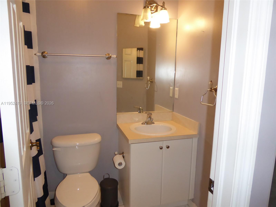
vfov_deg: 54.9
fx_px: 199
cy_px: 104
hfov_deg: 69.4
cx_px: 138
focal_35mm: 25
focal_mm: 4.3
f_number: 3.3
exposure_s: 1/60
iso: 400
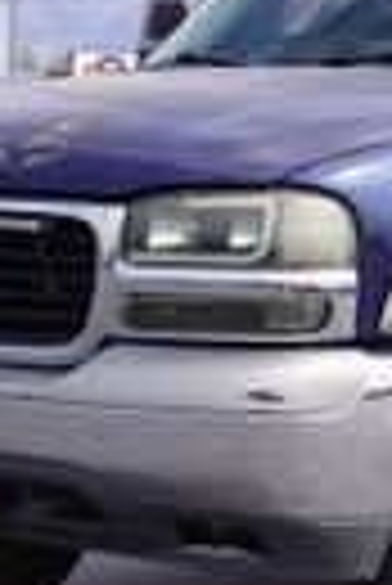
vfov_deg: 14.8
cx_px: 500
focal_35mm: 138
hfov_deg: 9.8
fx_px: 2248
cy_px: 317
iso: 100
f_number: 9
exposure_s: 1/125
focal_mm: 30
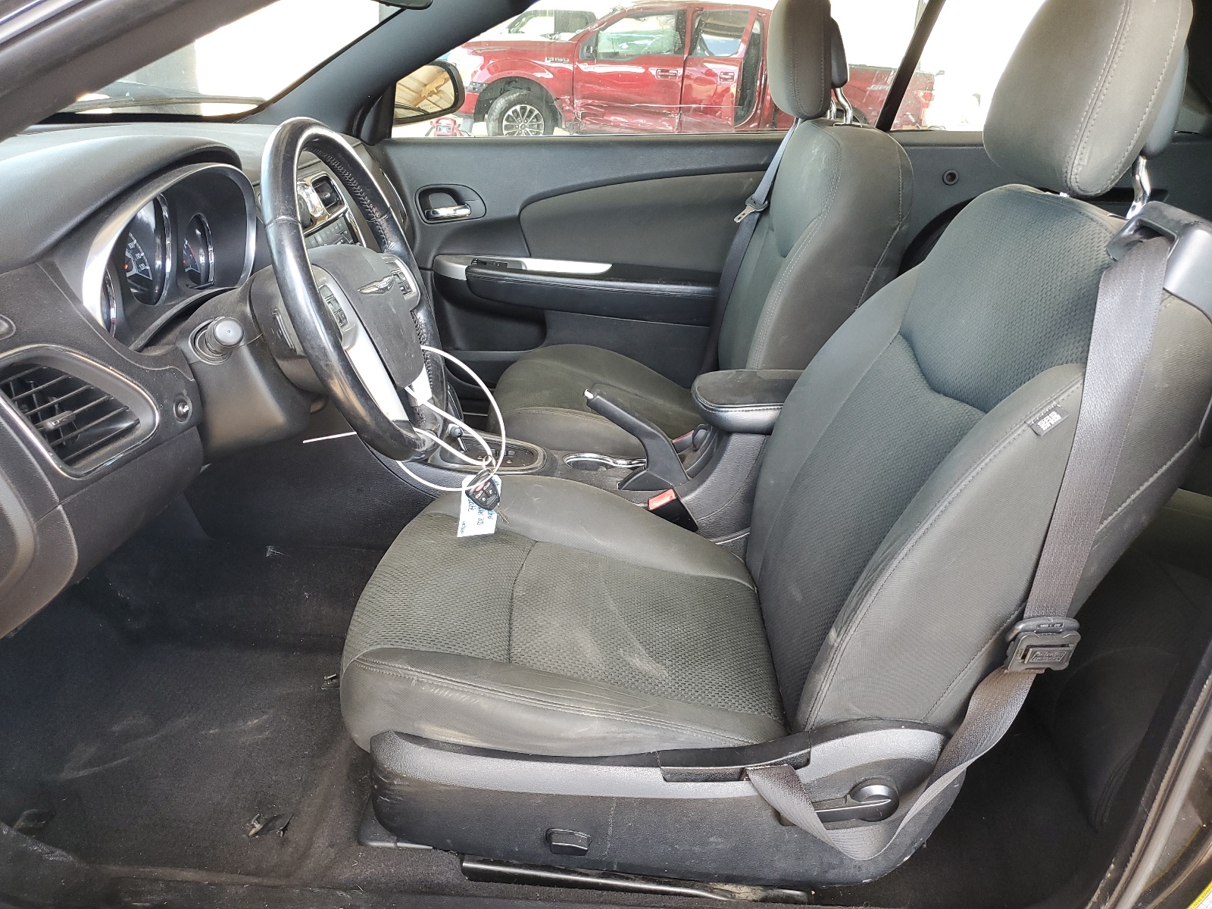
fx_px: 910
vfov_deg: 53.1
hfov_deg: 67.3
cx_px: 606
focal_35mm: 26
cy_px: 454
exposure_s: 1/120
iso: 83
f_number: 1.5
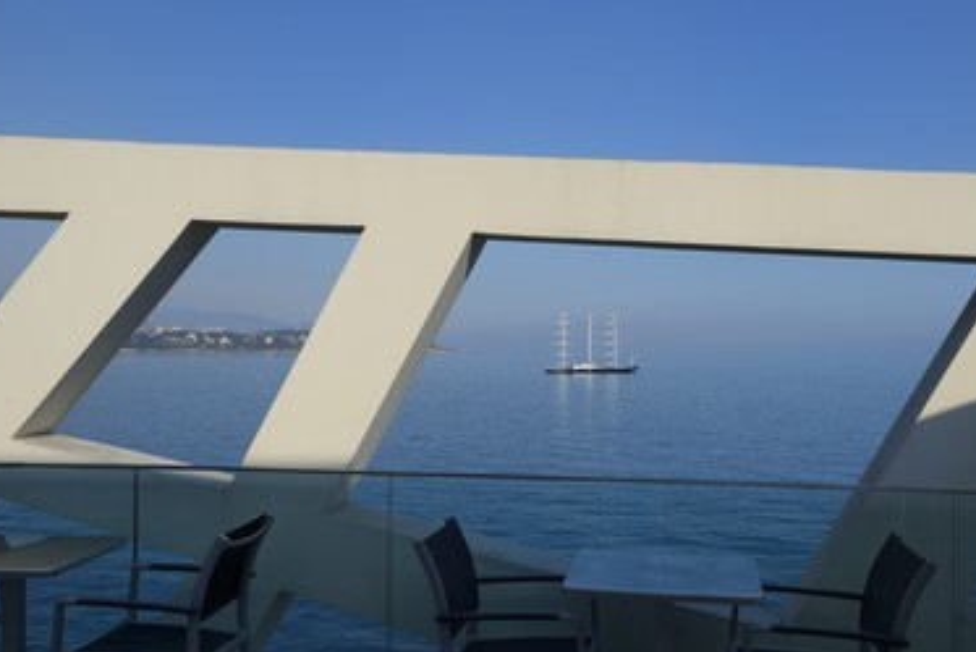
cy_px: 359
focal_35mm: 36
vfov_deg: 36.9
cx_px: 513
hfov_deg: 53.1
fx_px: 976
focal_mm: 32
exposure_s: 1/160
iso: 200
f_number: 20
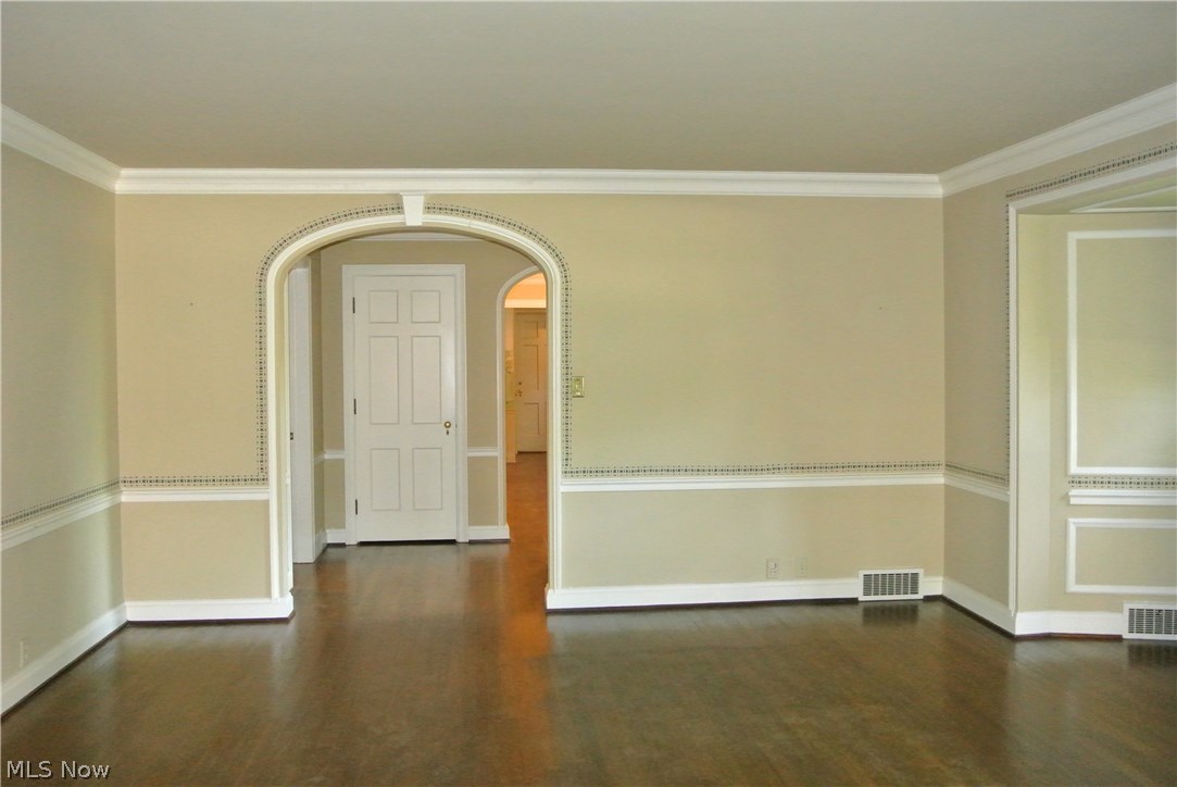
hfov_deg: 60.2
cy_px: 394
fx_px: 1014
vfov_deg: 42.4
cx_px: 588
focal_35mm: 31
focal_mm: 11.8
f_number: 3.8
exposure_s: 1/60
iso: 3200
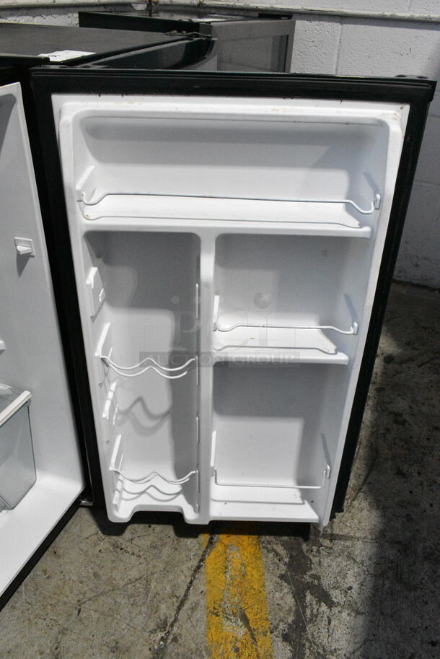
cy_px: 330
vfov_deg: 61.9
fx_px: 549
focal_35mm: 30
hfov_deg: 43.7
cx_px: 220
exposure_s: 1/320
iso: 6400
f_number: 9
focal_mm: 20
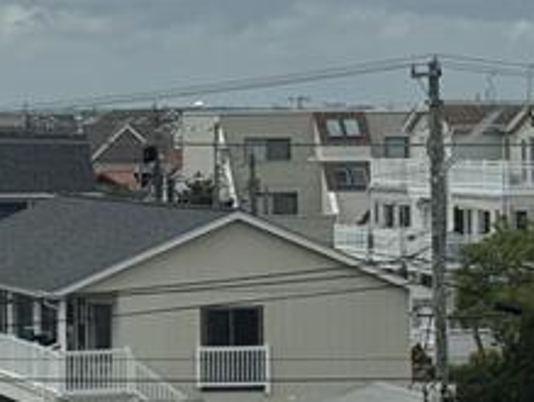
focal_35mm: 224
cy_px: 34
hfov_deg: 8.7
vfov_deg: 6.6
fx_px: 3461
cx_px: -102
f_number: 1.78
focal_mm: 6.76
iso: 64
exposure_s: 1/7874
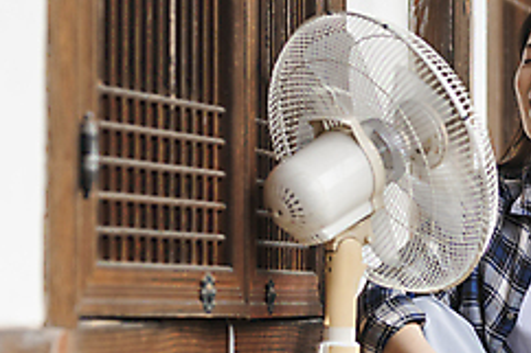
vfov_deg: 6.5
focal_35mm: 211
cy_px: 140
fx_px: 3110
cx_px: 625
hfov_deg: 9.6
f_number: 2.2
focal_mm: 85
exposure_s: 1/1250
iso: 200
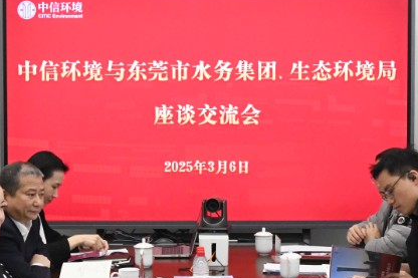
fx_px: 1428
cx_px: 209
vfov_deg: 11.1
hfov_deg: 16.7
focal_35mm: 123
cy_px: 168
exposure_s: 1/250
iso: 6400
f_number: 8
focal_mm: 32
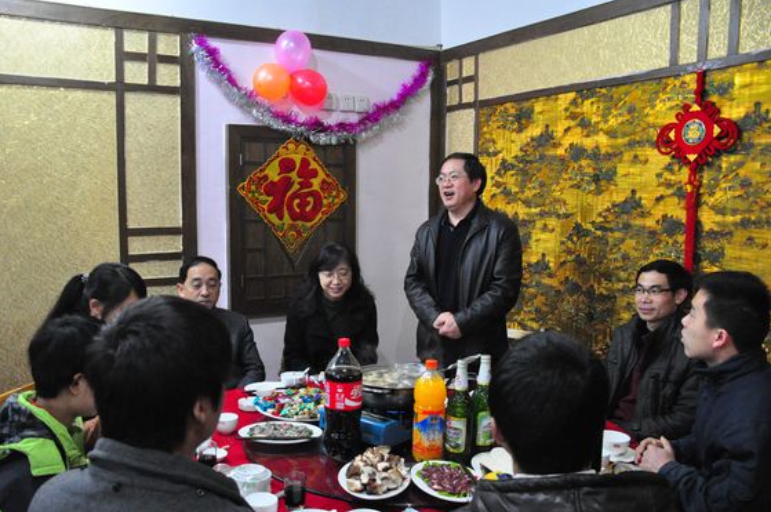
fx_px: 620
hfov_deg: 63.7
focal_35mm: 29
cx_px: 359
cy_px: 273
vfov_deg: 44.8
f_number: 3.5
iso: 3200
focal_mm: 18
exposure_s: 1/40
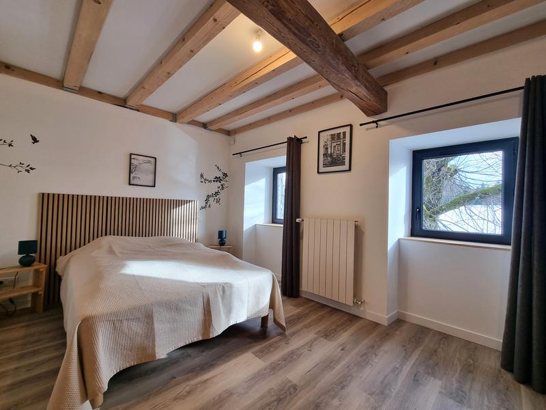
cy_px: 205
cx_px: 273
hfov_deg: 106.2
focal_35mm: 13
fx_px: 205
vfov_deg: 89.9
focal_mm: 2.2
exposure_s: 1/60
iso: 50
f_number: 2.2
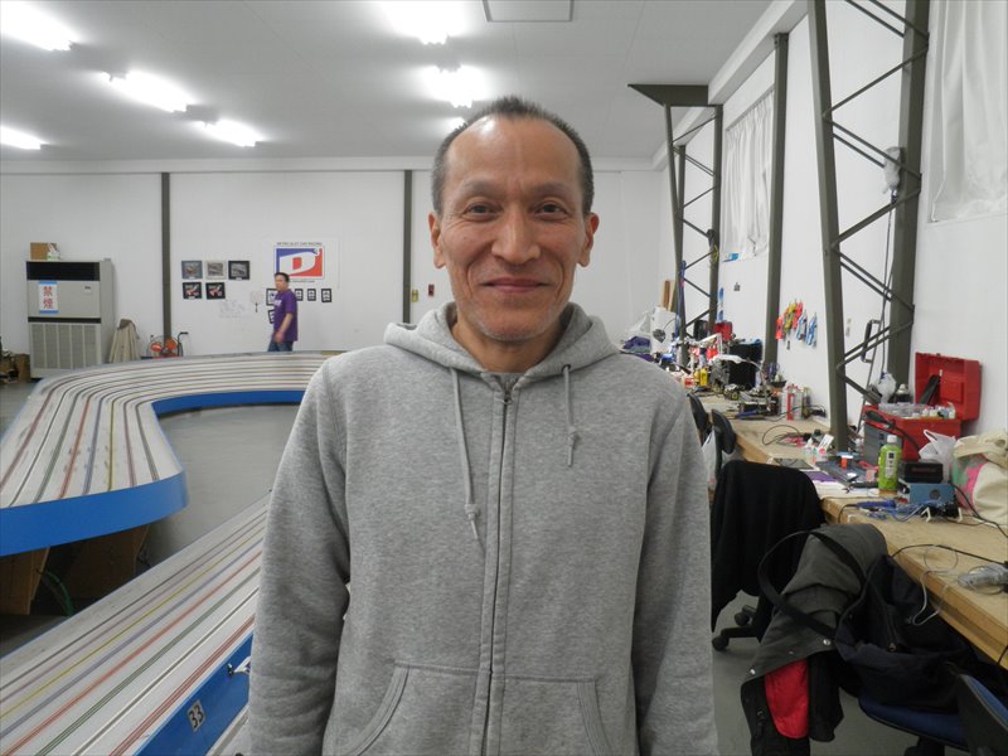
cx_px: 504
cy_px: 378
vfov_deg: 49.7
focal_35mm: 28
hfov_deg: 63.4
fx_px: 815
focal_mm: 5
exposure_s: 1/30
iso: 160
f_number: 3.2
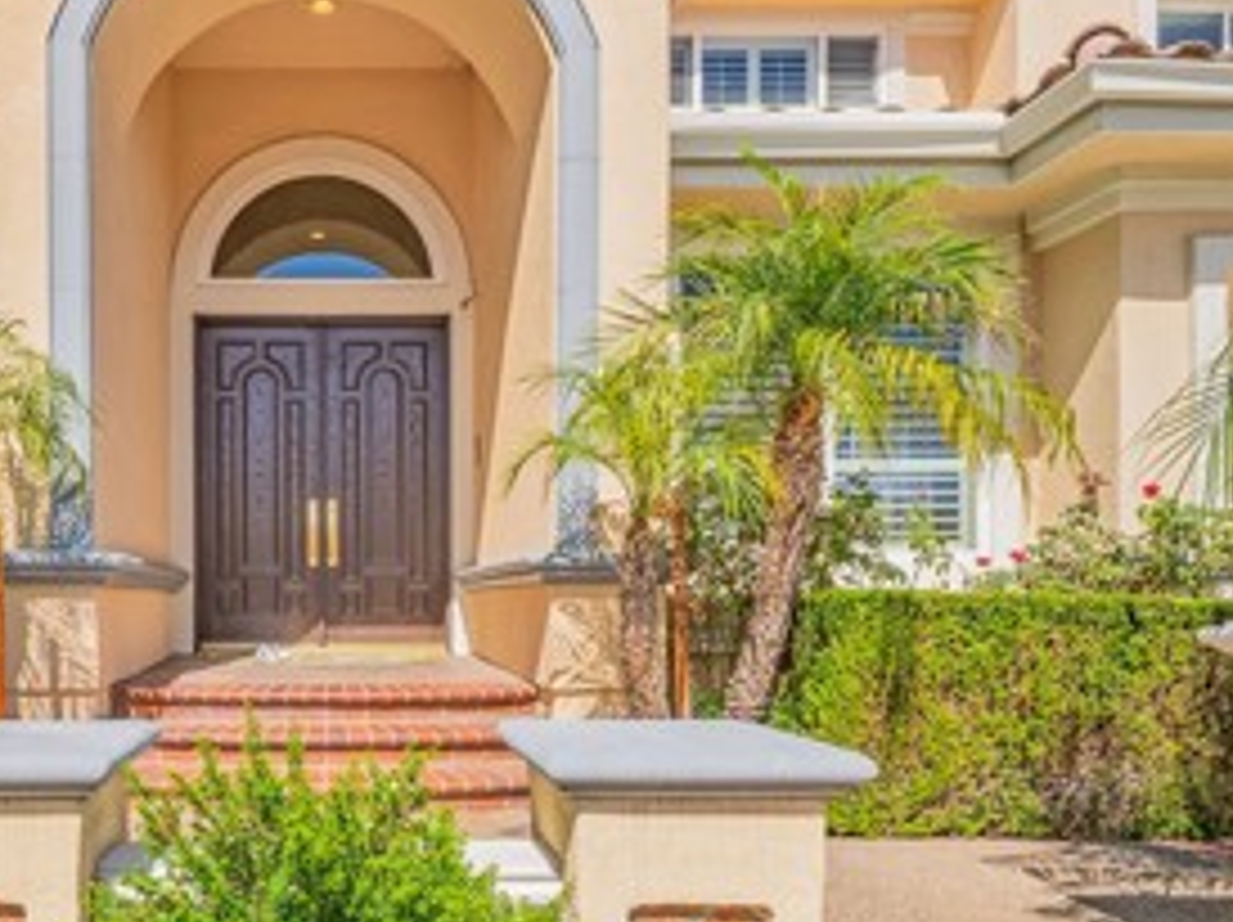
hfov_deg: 62.1
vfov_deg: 50.4
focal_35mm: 27
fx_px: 961
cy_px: 614
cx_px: 328
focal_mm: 12
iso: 80
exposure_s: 1/320
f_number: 8
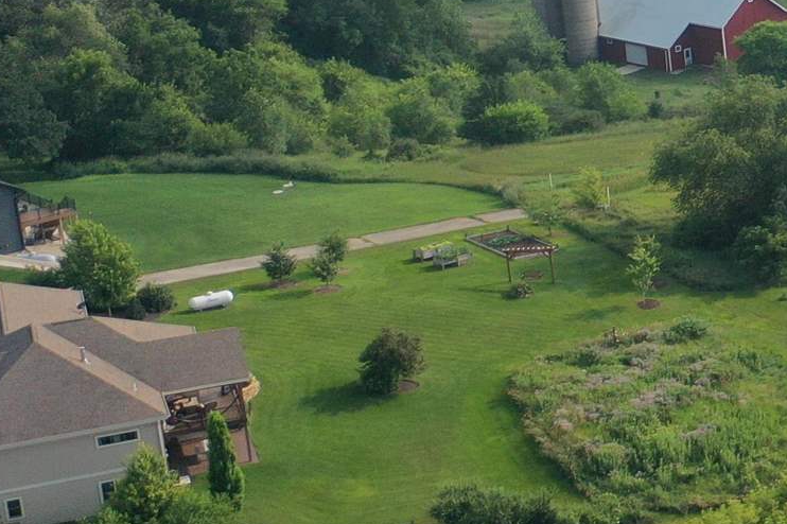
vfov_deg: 11.8
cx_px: 1587
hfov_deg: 14.5
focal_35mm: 116
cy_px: 140
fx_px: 2535
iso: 100
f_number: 2.8
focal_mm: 10.26
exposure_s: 1/1600
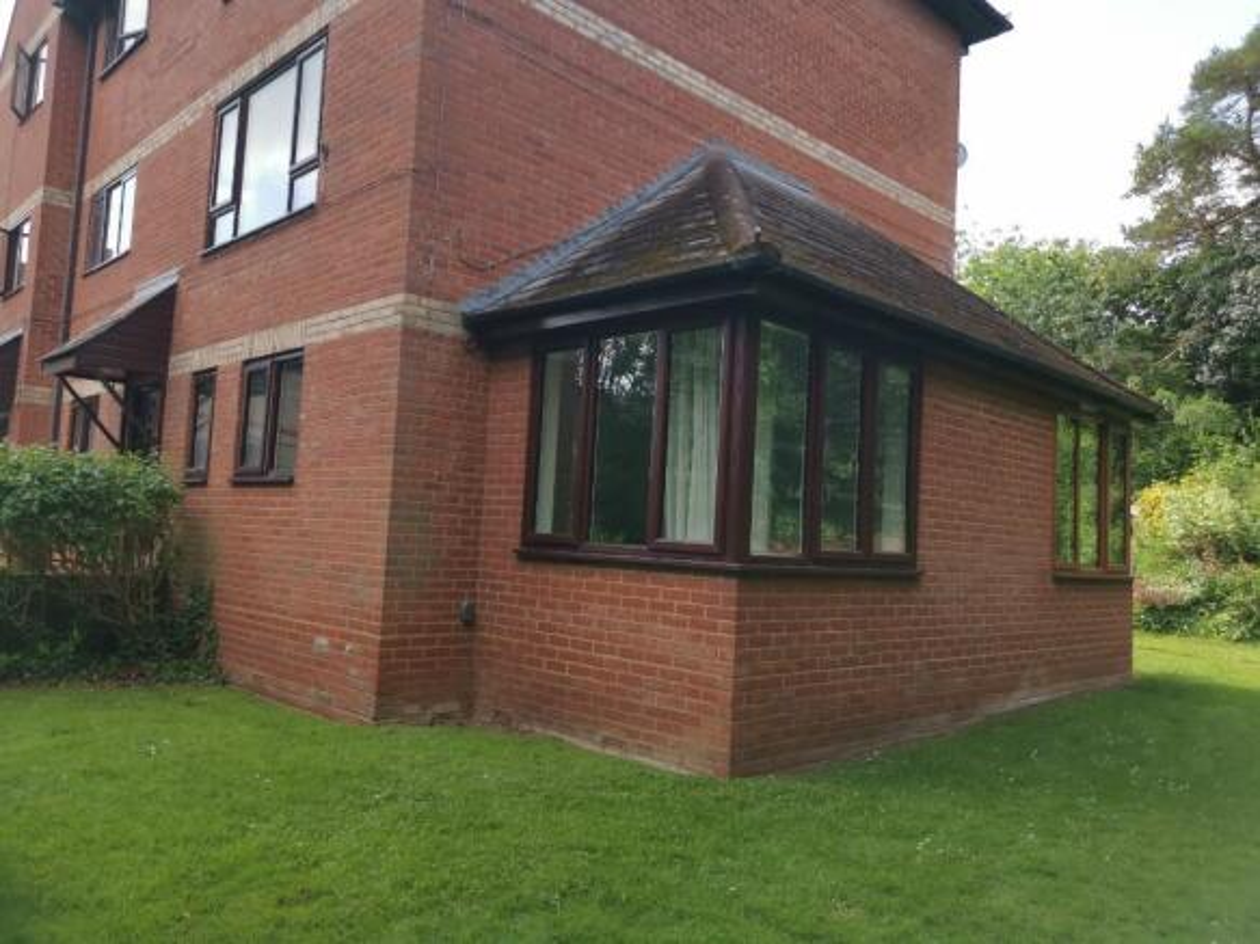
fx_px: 983
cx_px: 630
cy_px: 472
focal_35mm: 27
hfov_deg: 65.3
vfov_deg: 51.3
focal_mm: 5.58
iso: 50
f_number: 1.8
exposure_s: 1/509
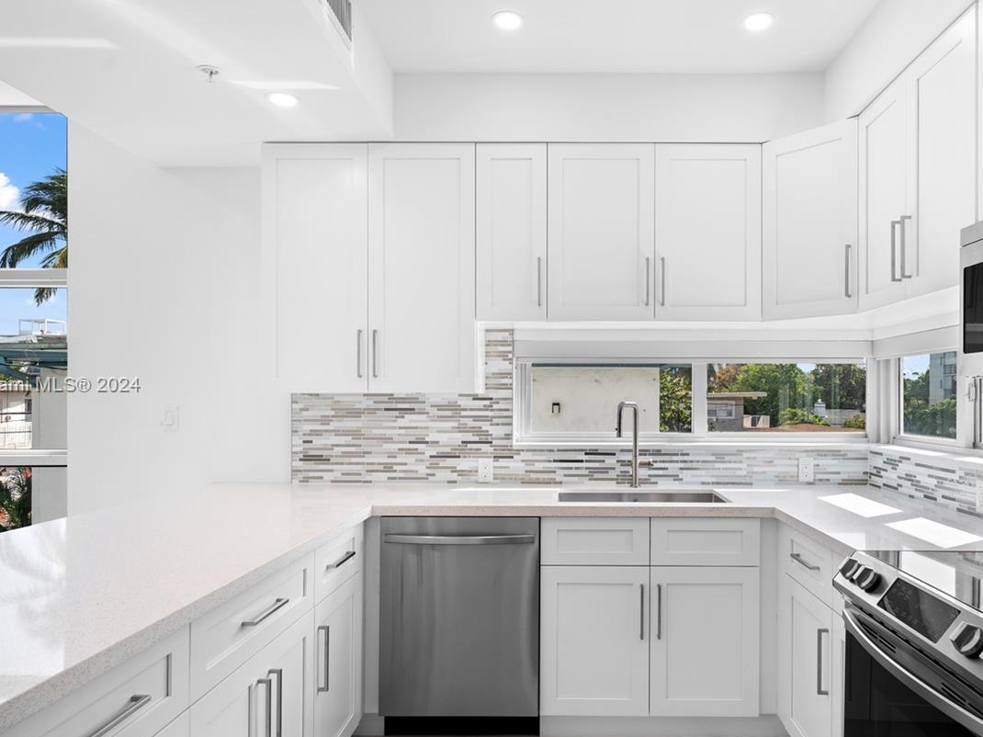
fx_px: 653
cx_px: 581
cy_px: 386
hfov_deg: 73.3
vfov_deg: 58.8
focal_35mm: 23
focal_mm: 16
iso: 400
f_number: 8
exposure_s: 1/30
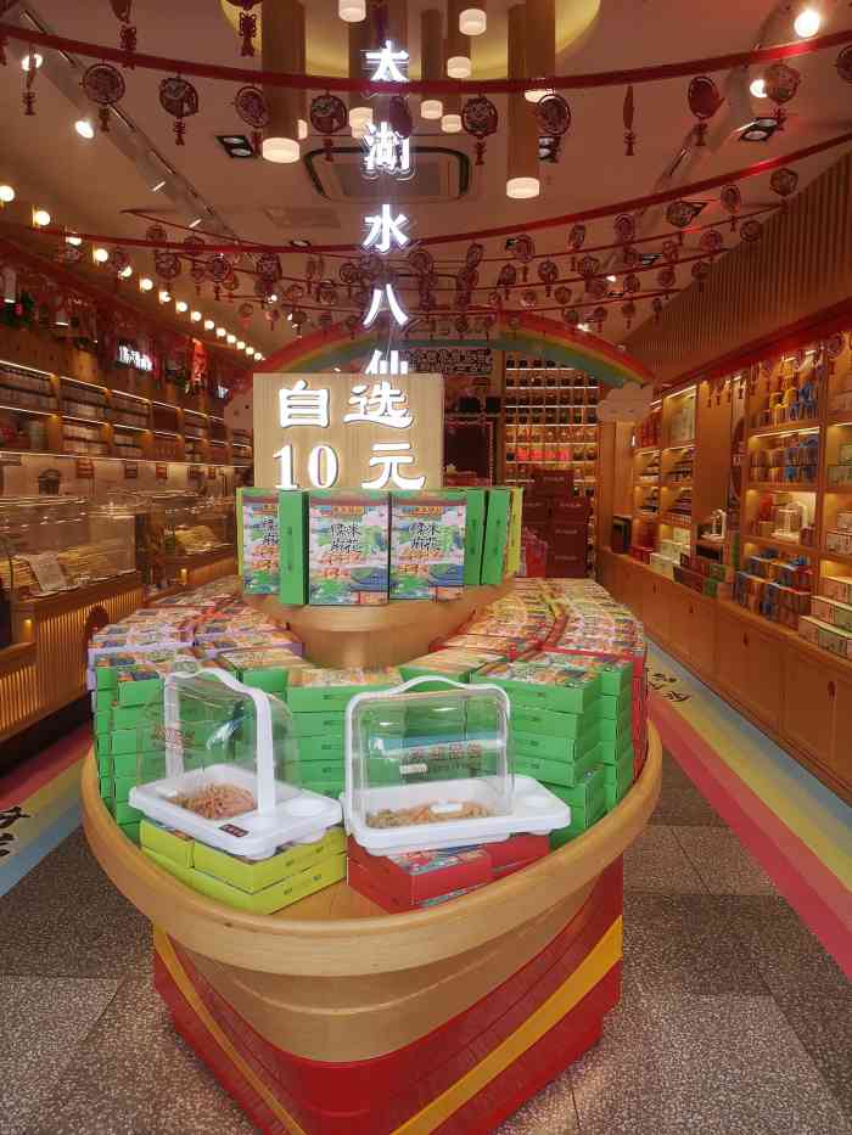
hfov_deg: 51.4
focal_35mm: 27
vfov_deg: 65.3
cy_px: 568
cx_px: 426
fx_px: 886
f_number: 1.8
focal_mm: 3.95
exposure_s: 1/625
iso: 50
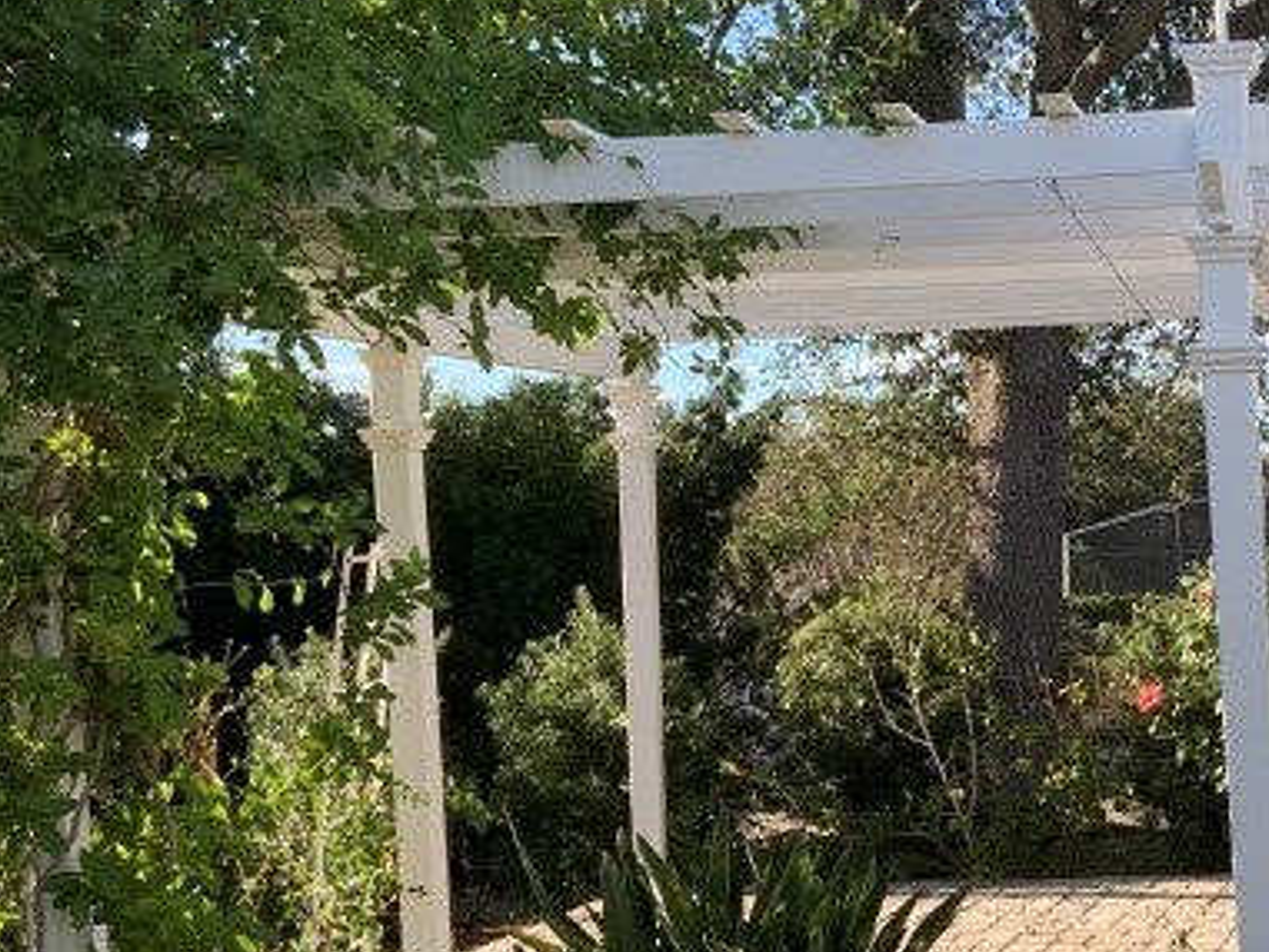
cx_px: 1192
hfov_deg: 24.2
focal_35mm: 78
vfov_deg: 18.9
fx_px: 2860
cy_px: 589
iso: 16
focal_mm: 3
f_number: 1.8
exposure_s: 1/491
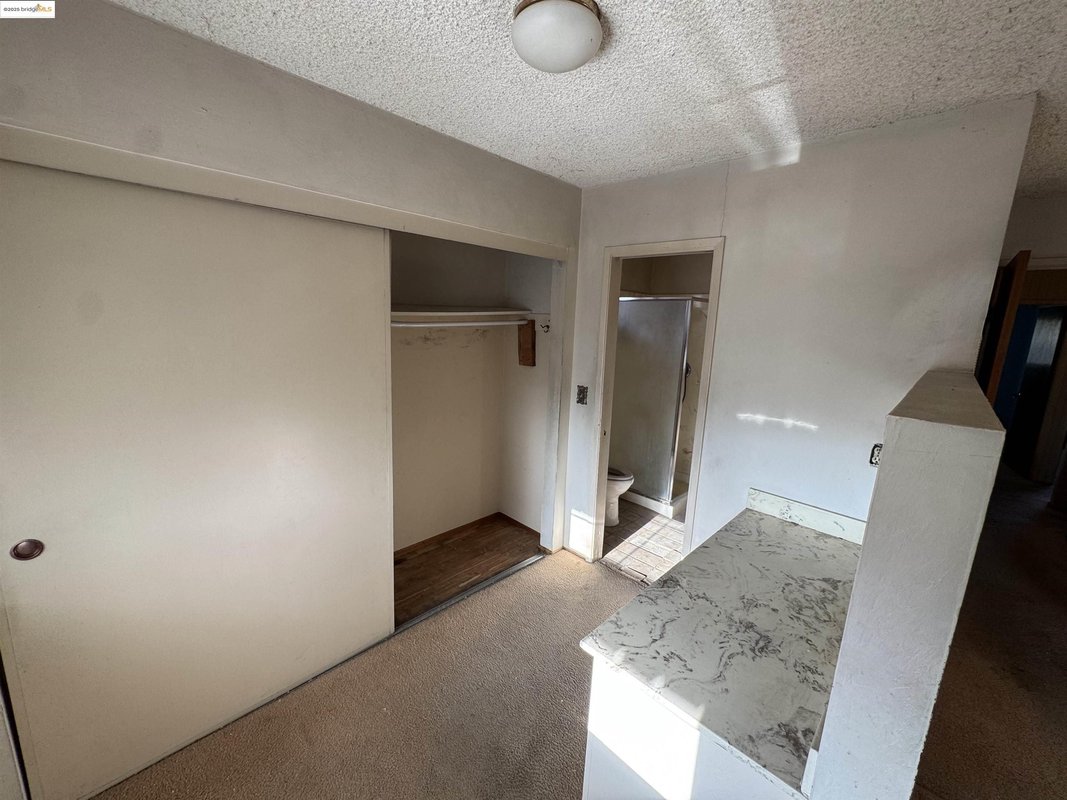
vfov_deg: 85.7
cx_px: 534
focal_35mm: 14
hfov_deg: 102.1
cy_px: 400
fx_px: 432
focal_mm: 2.22
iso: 80
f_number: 2.2
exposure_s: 1/99
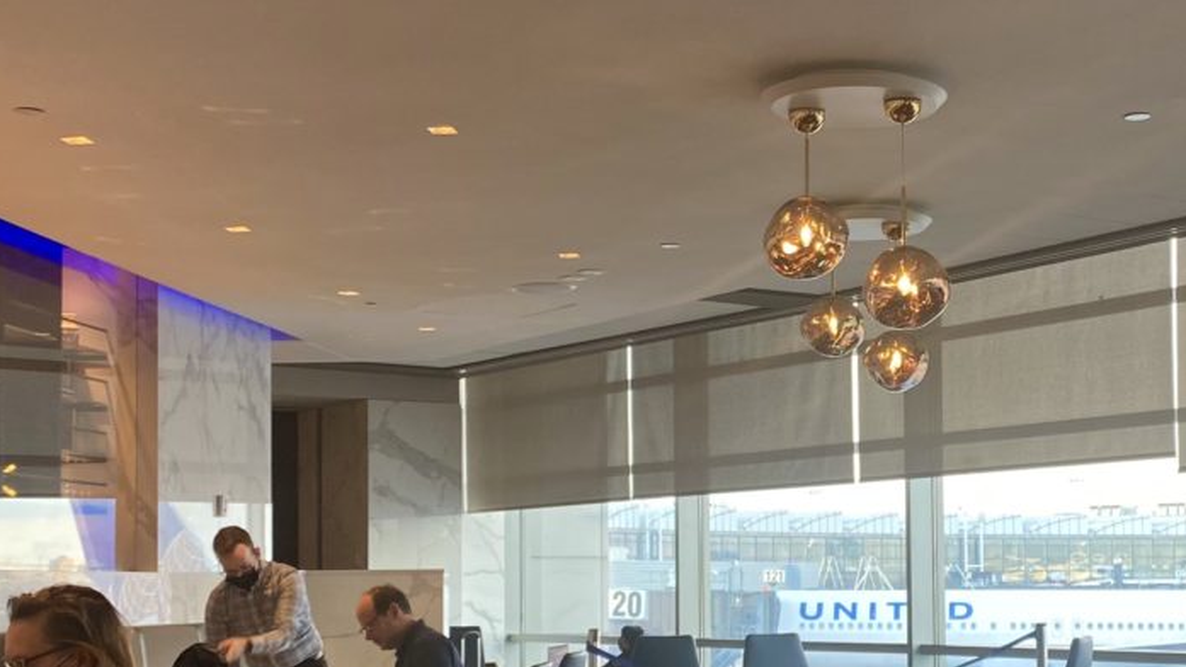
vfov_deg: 19.6
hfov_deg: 33.8
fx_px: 1918
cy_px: 508
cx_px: 863
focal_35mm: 61
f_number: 1.8
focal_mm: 4.25
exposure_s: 1/60
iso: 64
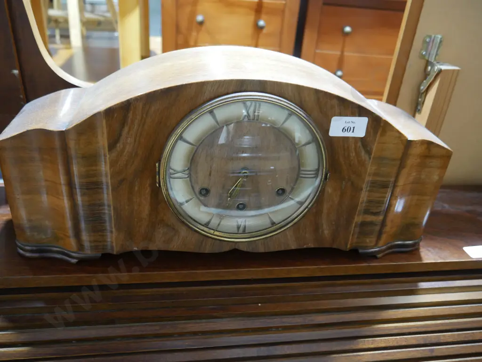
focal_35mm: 28
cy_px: 181
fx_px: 390
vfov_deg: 49.8
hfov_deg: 63.4
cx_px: 241
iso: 1600
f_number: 3.5
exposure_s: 1/60
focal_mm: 14
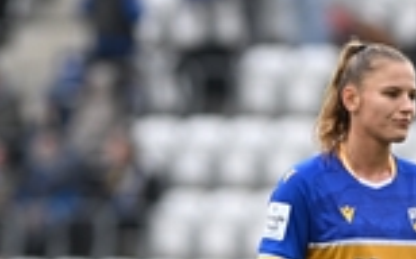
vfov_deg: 1.1
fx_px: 13493
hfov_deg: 1.8
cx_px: 294
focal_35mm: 1191
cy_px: 337
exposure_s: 1/2000
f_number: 2.8
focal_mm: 300
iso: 900
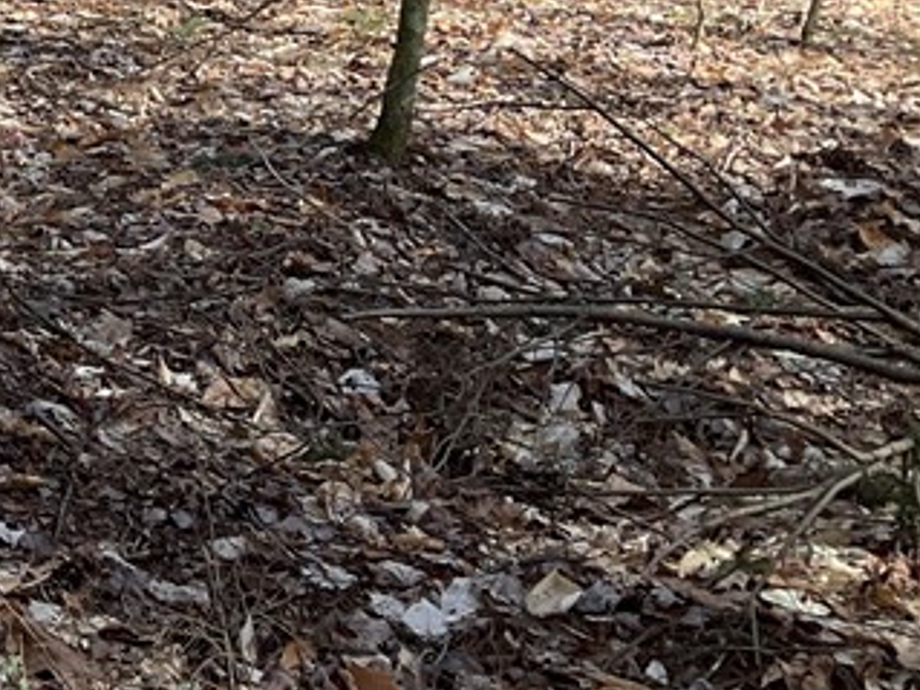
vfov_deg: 15.6
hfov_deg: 18.7
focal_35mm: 93
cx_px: -441
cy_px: -20
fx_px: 2471
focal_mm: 3
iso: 25
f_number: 1.8
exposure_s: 1/362
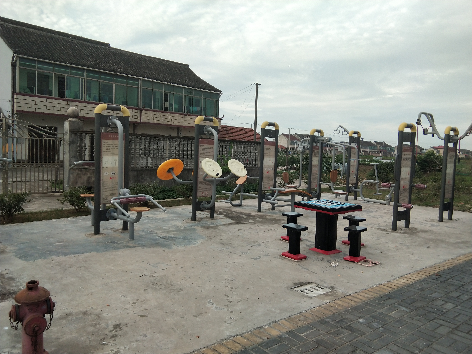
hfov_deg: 58.4
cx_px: 236
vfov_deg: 45.4
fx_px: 423
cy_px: 177
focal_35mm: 31
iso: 50
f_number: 2.2
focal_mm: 3.69
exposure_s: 1/747
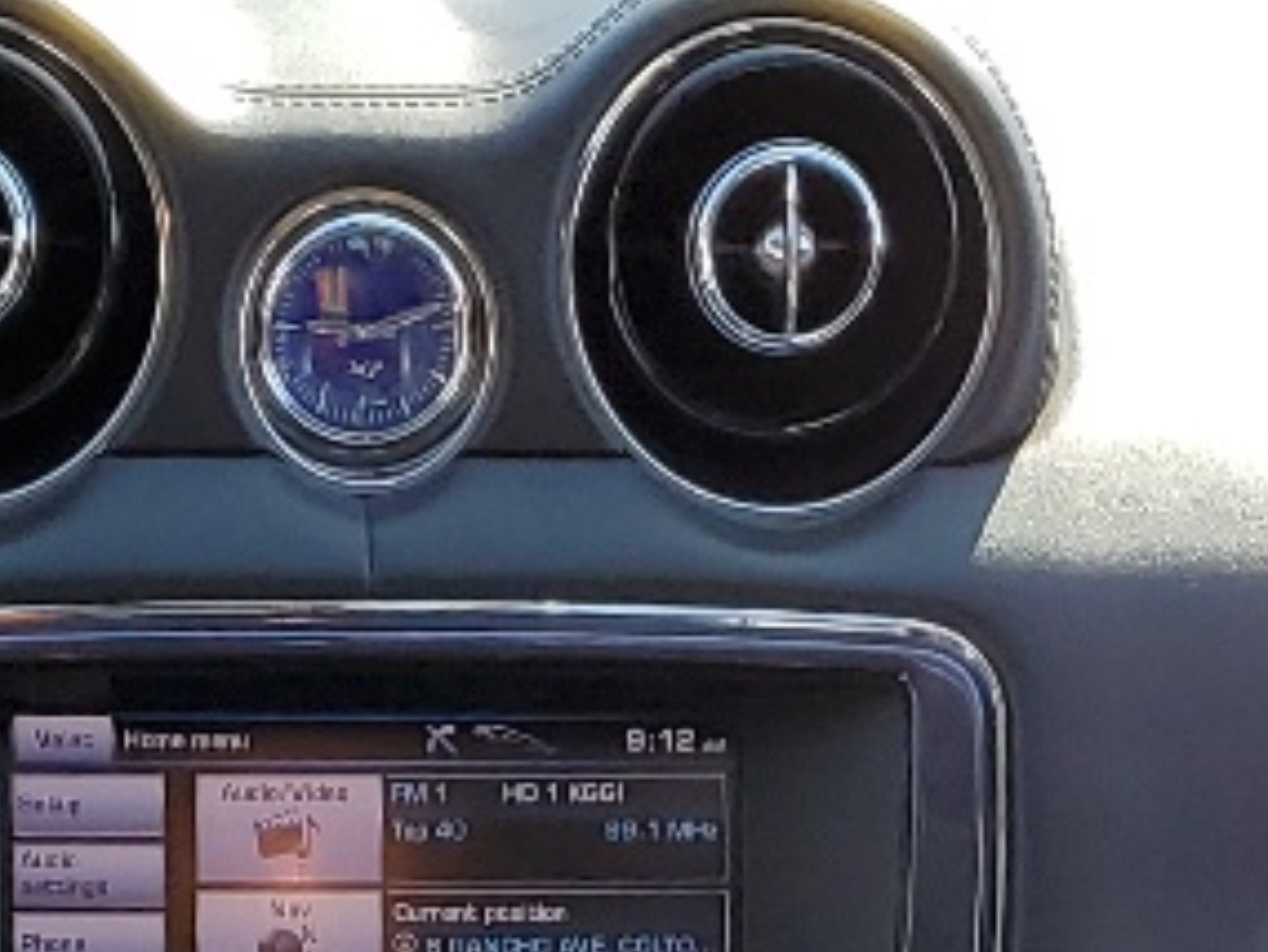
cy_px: 2215
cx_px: 205
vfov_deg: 9.2
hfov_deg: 13.4
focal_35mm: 146
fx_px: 5350
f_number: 1.5
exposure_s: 1/400
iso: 50
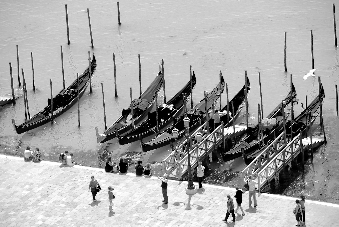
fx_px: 2121
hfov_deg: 9.1
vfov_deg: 6.1
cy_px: 114
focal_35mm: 225
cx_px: 170
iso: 100
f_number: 7.1
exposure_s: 1/180
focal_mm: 150
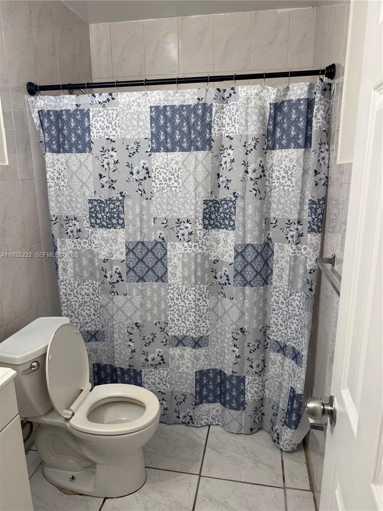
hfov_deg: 56.8
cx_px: 192
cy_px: 256
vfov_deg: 71.6
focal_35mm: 24
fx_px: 354
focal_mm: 6.76
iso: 125
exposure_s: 1/120
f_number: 1.78
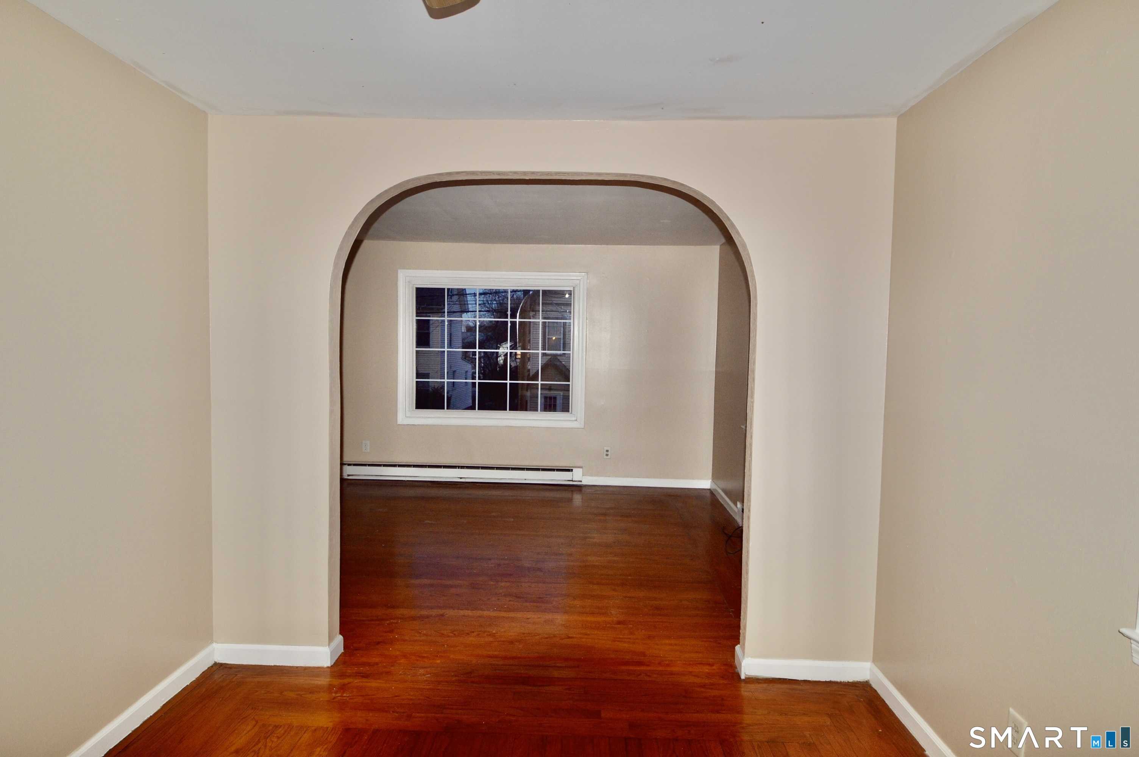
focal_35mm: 20
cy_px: 378
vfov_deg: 63.1
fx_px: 616
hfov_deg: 85.5
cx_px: 570
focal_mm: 13
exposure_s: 1/60
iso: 400
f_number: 3.8
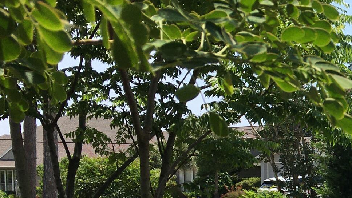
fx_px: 915
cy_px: 199
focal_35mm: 98
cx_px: 528
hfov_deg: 19.1
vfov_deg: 12.2
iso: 25
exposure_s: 1/1876
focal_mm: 4.15
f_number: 2.2
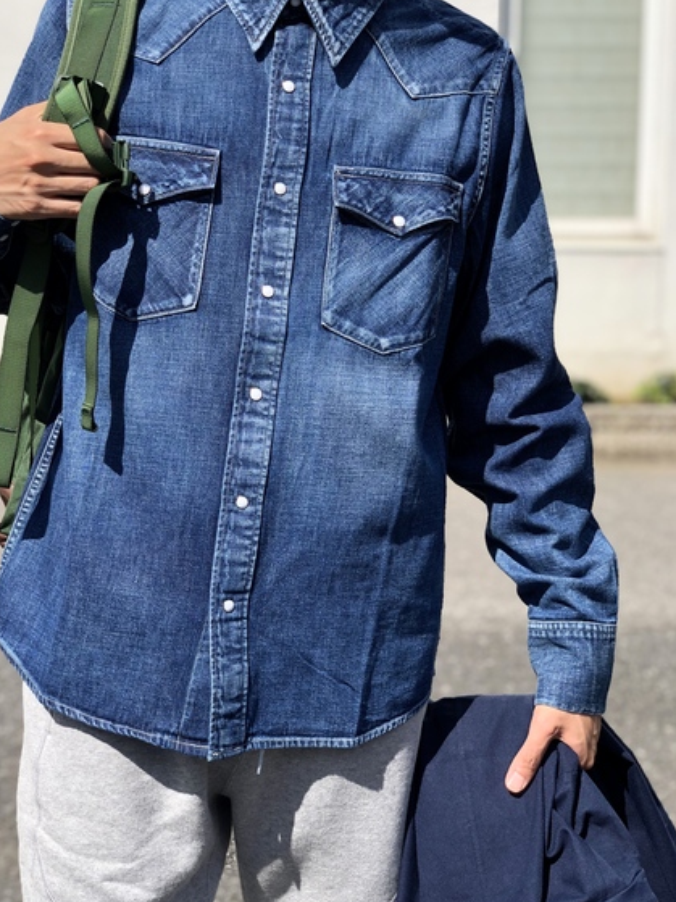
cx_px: 286
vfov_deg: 31.2
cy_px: 399
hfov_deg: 23.6
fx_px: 1615
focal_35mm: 62
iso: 16
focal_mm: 6
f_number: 2.4
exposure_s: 1/738
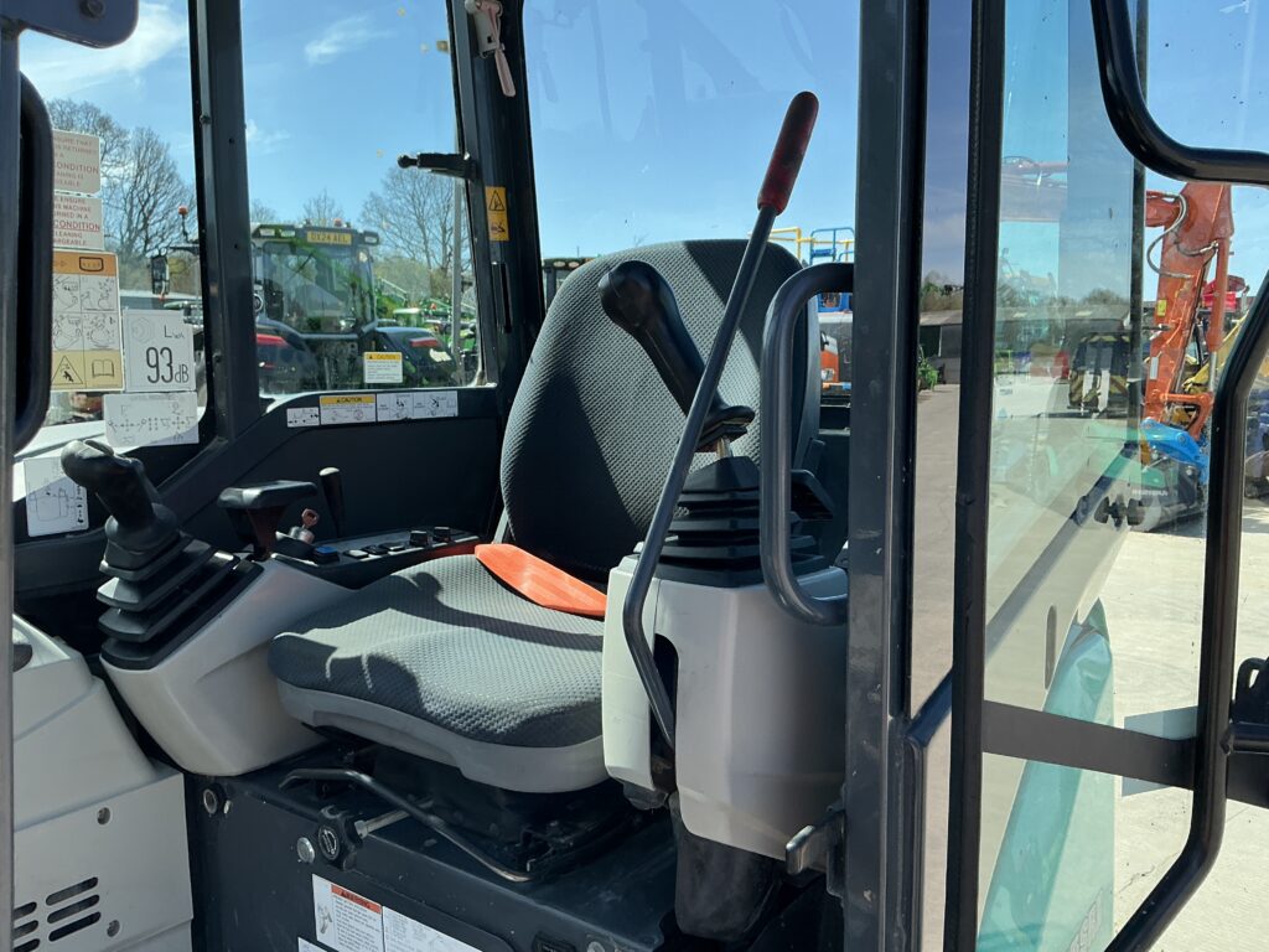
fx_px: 1026
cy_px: 476
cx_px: 634
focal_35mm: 28
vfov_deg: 49.7
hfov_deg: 63.4
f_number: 1.8
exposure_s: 1/635
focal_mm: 3
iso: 25
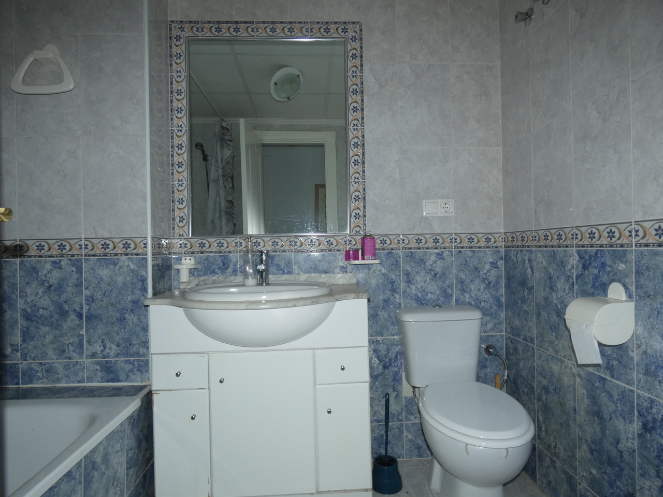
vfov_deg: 66.0
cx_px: 332
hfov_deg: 81.7
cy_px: 248
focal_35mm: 20
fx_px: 383
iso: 80
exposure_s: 1/60
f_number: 2.8
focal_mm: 3.6
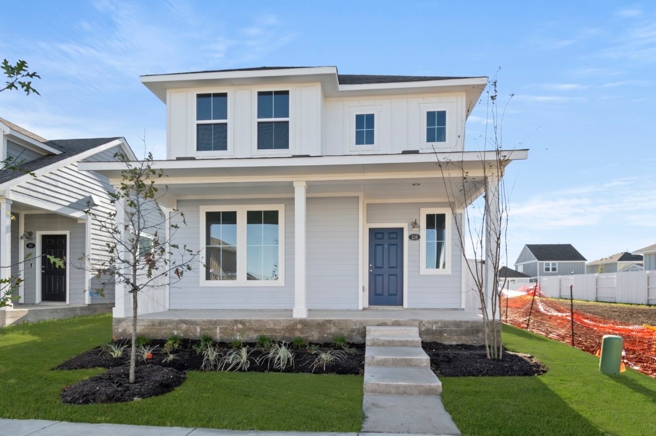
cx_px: 328
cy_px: 218
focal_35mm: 36
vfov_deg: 36.8
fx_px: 656
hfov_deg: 53.2
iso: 400
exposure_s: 1/320
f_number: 8
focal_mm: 24
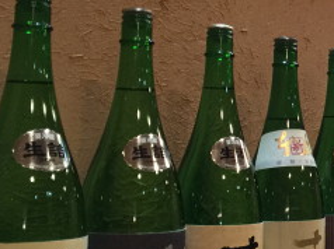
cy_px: 112
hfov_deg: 23.1
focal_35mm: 78
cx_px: 393
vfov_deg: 18.9
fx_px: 752
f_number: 2.2
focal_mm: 4.15
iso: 125
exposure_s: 1/8
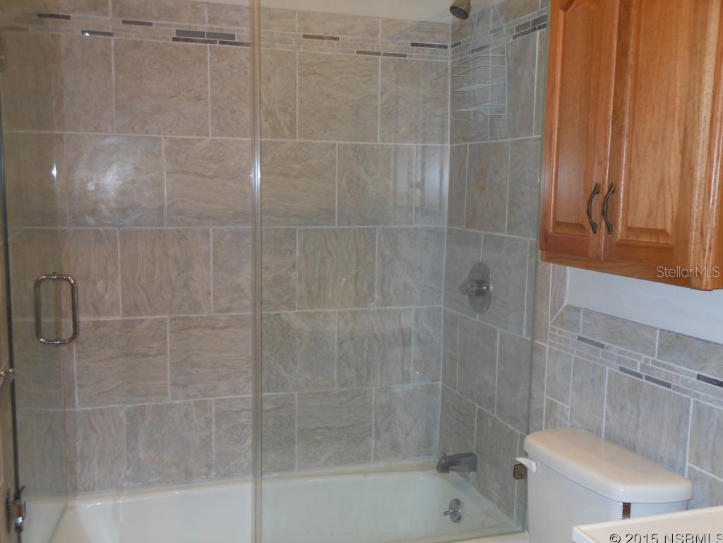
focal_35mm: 38
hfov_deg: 49.0
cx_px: 362
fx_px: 794
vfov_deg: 37.8
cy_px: 272
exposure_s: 1/30
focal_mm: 6.8
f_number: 3.6
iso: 200
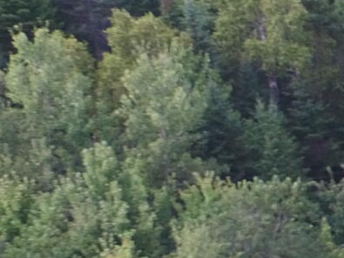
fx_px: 1501
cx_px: 774
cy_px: 216
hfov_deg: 11.3
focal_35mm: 151
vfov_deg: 9.8
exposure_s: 1/166
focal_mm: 3.61
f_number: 2.8
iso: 100
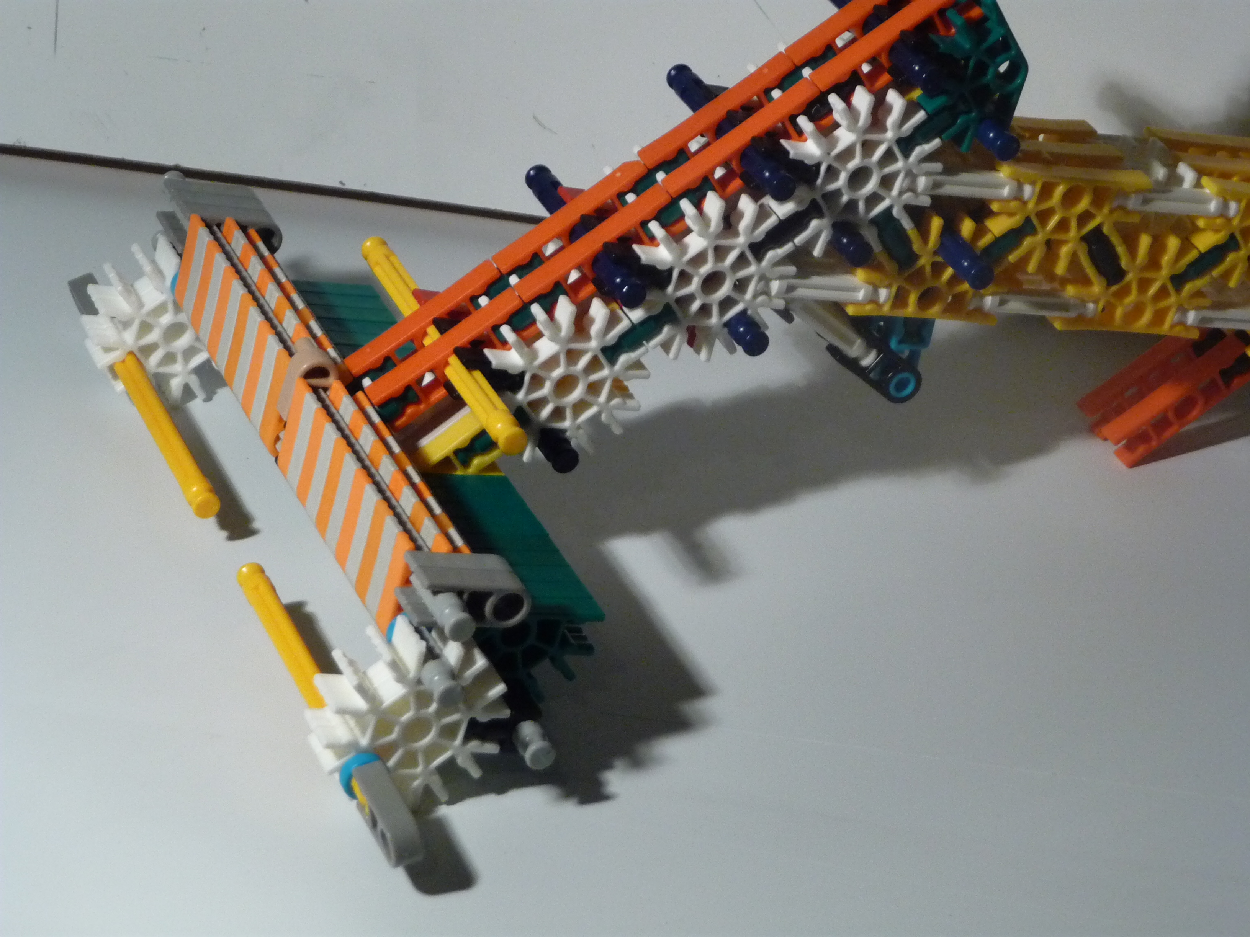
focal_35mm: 103
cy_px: 468
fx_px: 3719
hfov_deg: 19.1
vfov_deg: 14.4
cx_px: 625
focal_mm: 17.5
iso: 400
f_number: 4.7
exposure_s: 1/40
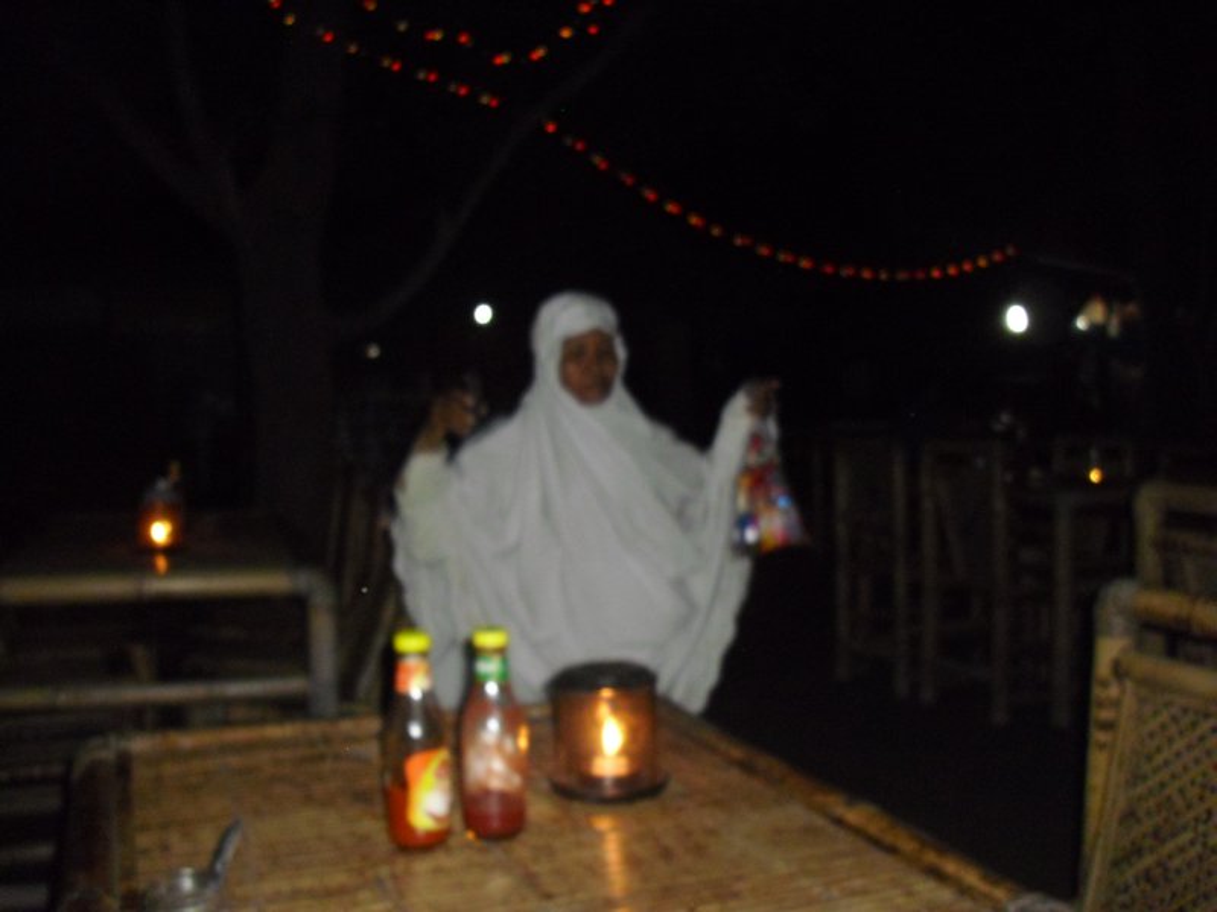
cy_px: 456
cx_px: 608
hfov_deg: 49.0
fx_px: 1336
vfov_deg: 37.7
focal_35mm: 38
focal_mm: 6.2
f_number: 2.8
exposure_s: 1/60
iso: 400
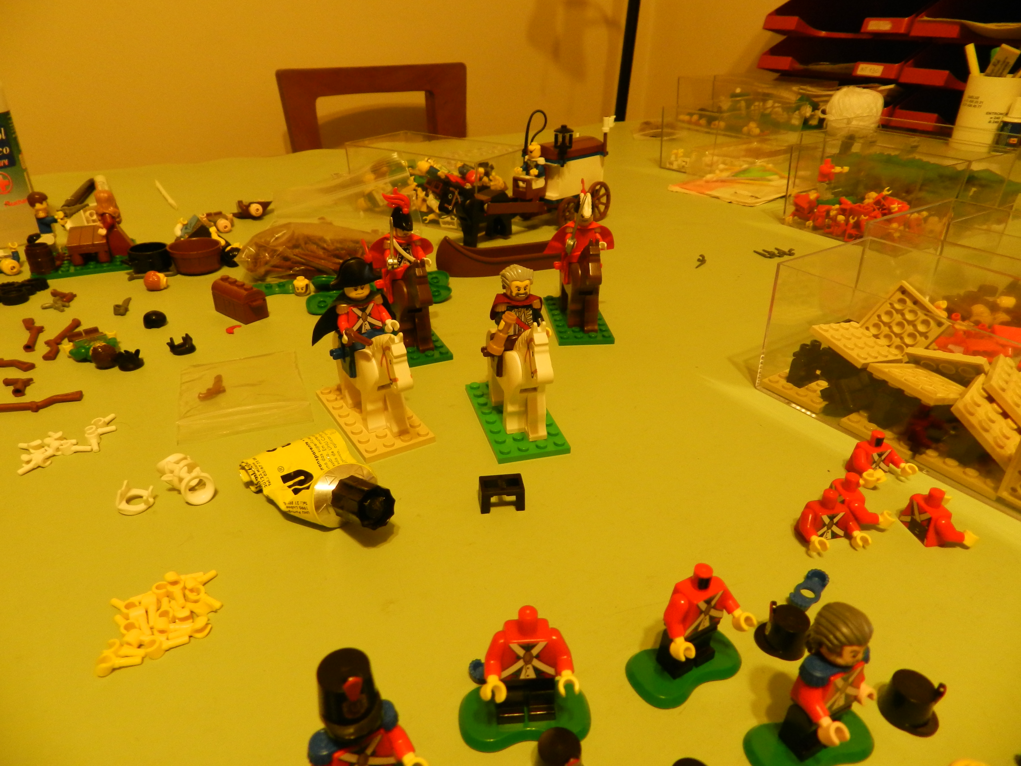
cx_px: 510
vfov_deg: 58.9
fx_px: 678
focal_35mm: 23
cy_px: 383
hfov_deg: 73.9
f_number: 3.4
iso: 400
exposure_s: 1/15
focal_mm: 4
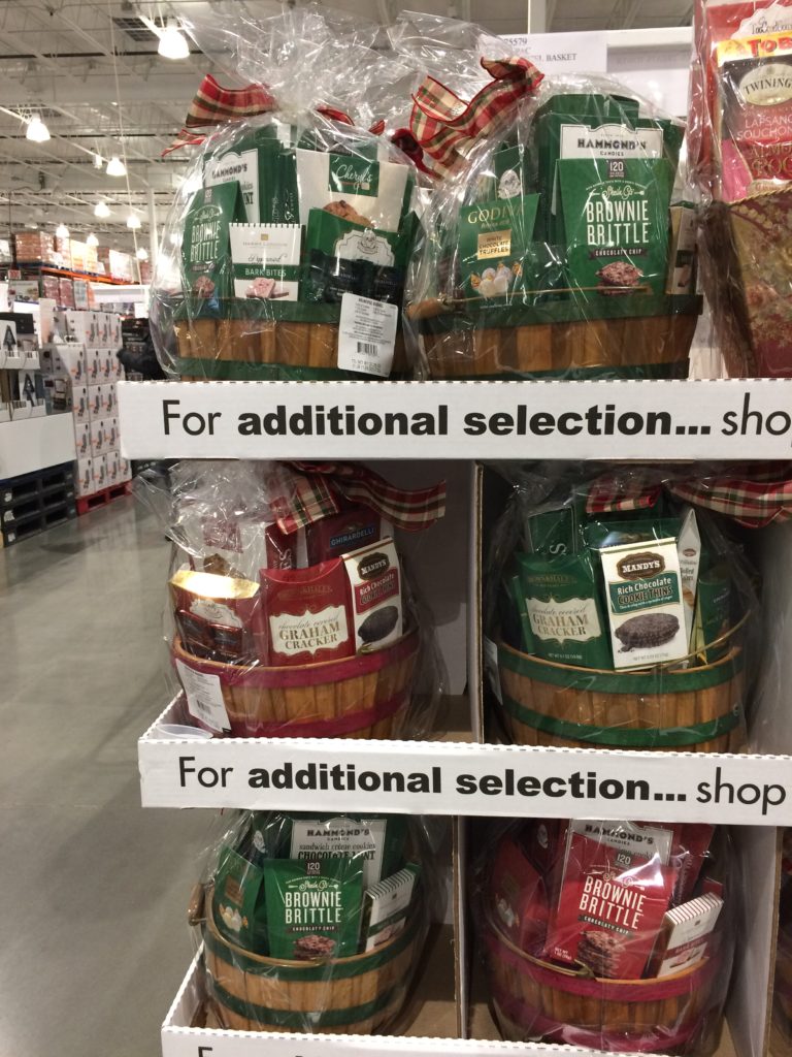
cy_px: 528
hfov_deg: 48.2
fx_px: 885
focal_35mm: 29
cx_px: 396
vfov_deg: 61.7
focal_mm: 4.15
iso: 125
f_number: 2.2
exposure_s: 1/30
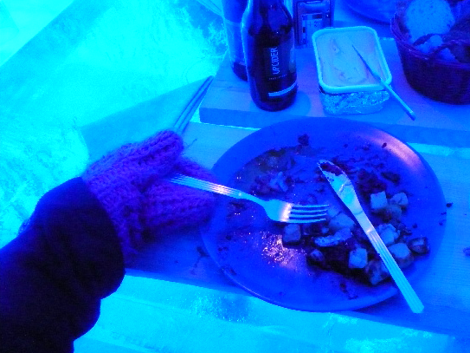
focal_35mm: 33
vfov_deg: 42.8
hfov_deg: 55.1
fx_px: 448
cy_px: 199
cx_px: 275
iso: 800
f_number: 2.8
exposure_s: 1/15
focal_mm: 4.6
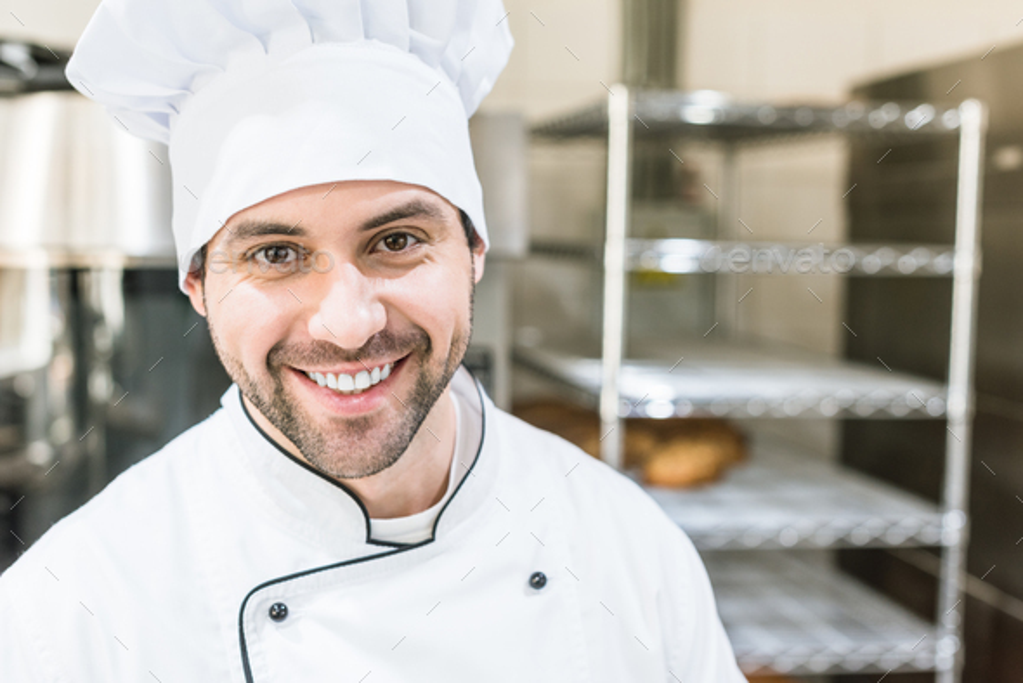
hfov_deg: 39.6
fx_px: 1421
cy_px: 342
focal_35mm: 50
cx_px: 512
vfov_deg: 27.0
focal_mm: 50
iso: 400
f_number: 3.5
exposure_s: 1/160
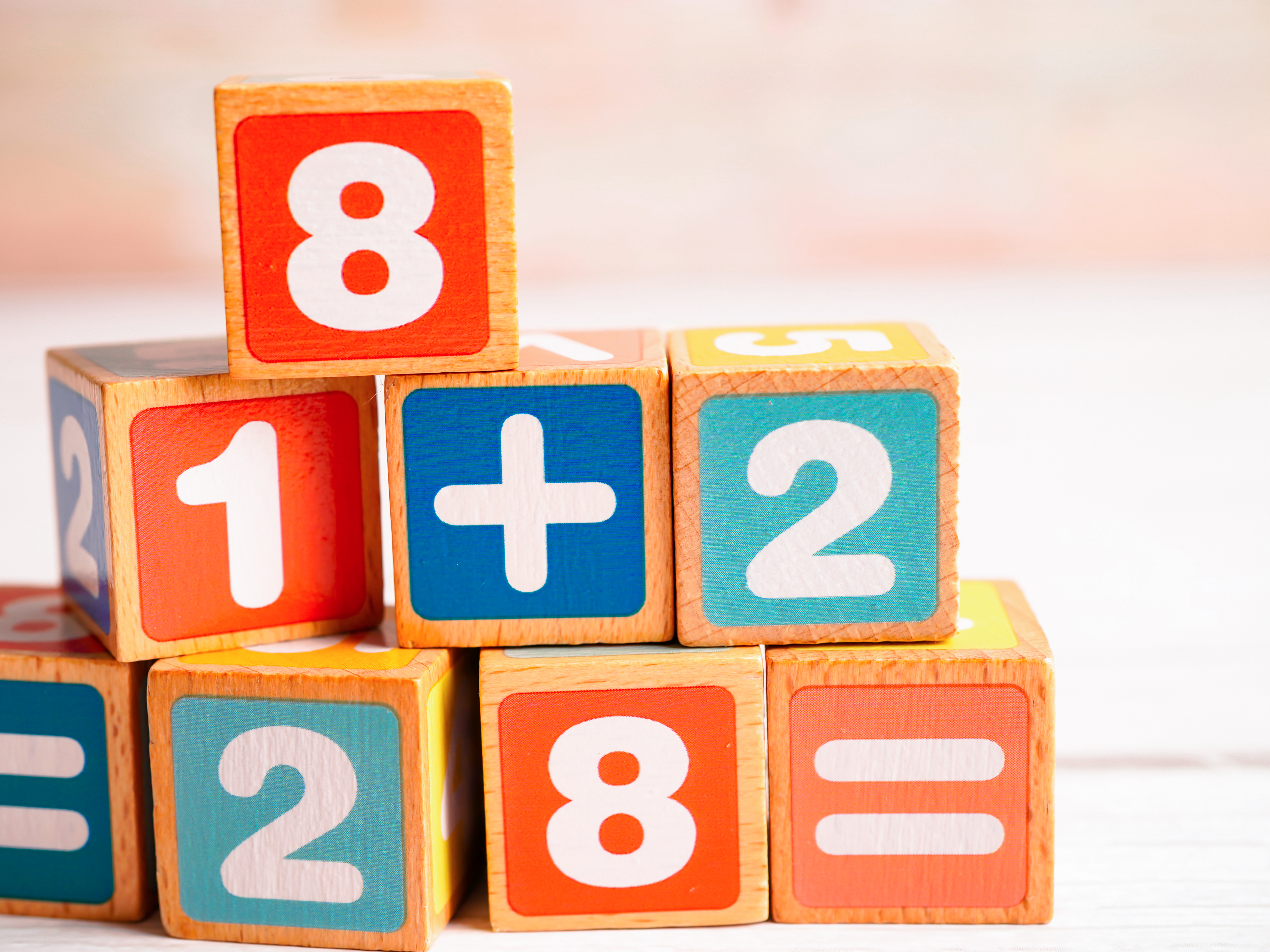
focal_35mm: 55
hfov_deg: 34.9
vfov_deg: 26.6
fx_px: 2018
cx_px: 584
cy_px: 477
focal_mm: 50
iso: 100
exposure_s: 1/100
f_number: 5
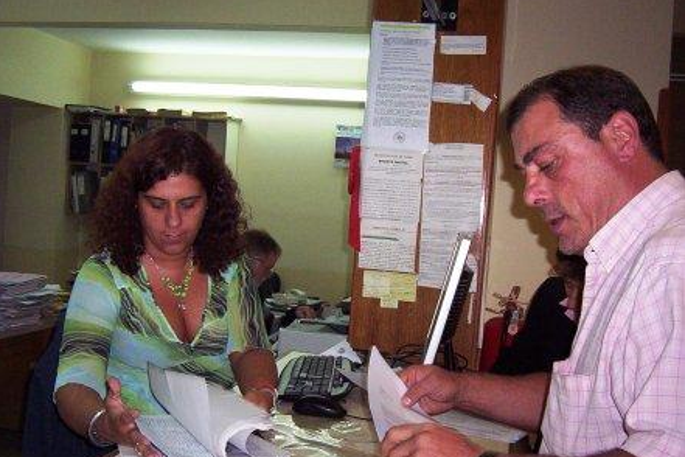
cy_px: 230
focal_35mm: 41
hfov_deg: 47.4
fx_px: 780
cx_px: 342
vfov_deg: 32.6
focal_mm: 5.26
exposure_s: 1/60
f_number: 3.84
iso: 140
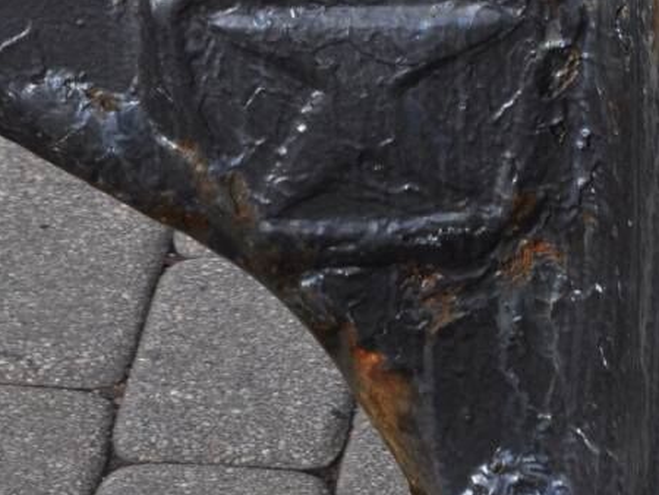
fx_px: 4990
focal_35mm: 262
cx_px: 595
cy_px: -943
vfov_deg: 5.4
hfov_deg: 7.5
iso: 200
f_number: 9
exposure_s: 1/400
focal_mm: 40
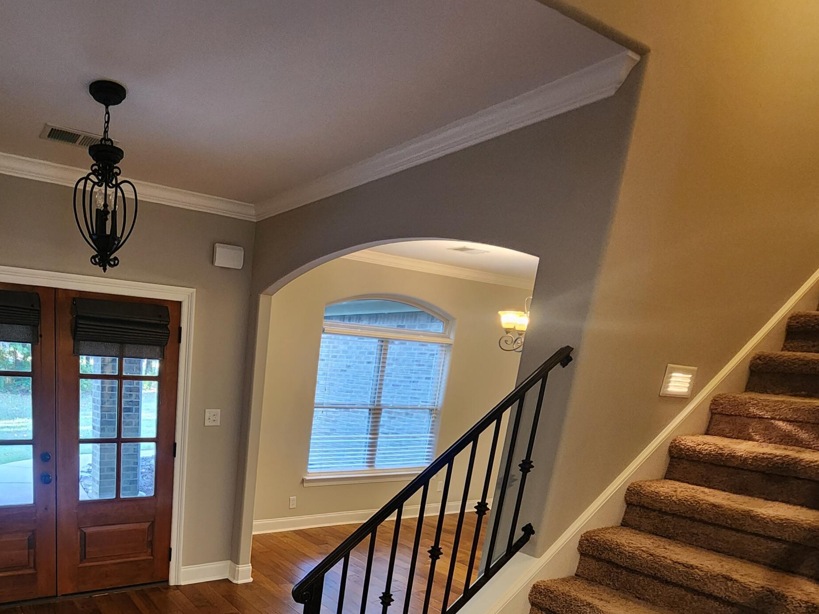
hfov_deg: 73.2
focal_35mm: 21
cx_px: 200
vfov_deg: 58.6
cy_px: 491
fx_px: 497
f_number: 2.2
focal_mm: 2.2
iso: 400
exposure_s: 1/30
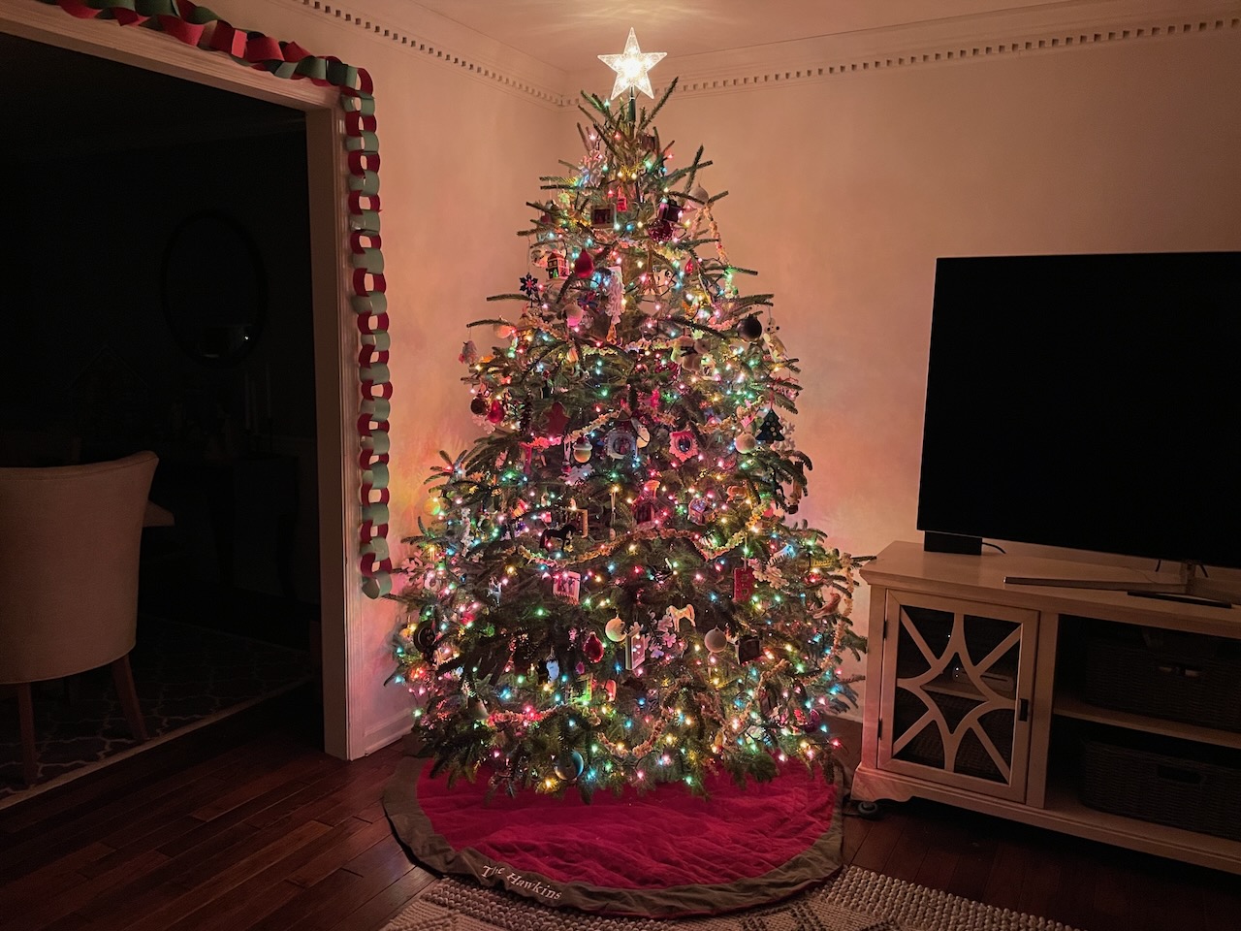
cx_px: 620
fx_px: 932
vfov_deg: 53.1
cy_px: 466
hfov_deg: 67.3
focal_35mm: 26
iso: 800
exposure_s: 1/30
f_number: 1.6
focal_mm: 4.2
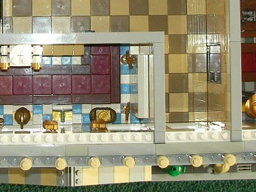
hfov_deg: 18.5
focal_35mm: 106
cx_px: 72
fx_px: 783
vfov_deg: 13.8
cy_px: 7
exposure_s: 1/30
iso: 100
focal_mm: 6.3
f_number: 3.3
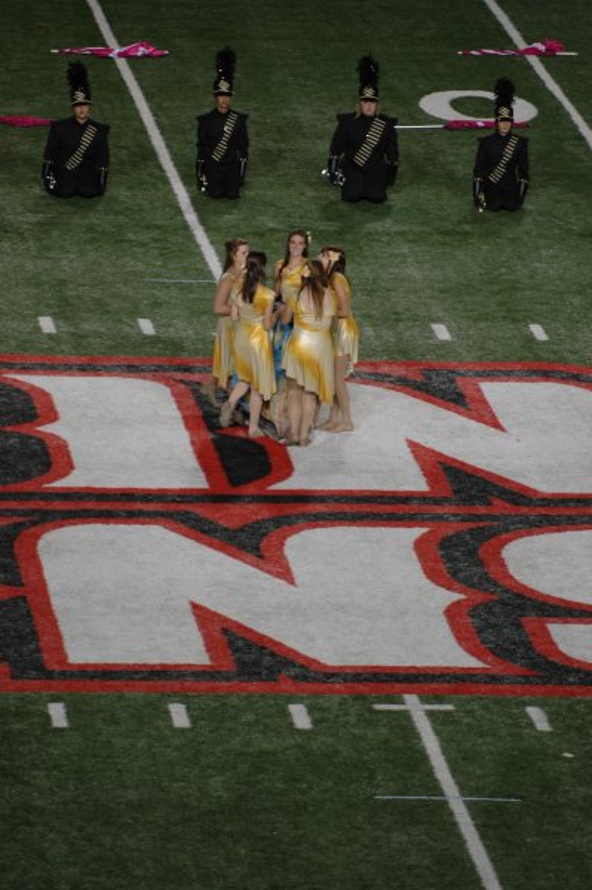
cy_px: 445
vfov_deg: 6.9
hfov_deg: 4.6
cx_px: 296
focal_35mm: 300
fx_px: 7412
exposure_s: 1/100
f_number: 2.8
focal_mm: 200
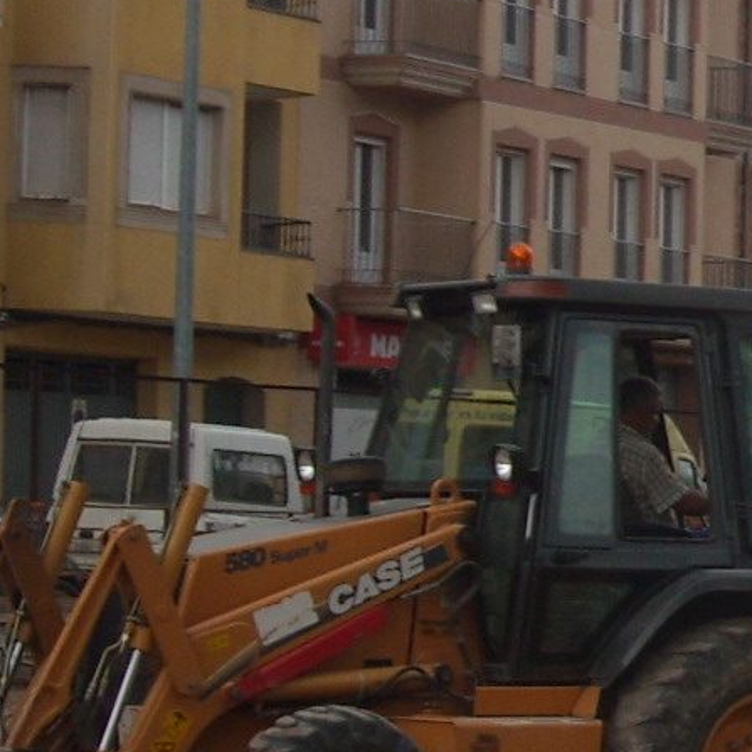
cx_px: 1385
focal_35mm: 178
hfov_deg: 9.3
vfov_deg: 9.8
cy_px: 379
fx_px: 4375
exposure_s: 1/478
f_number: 3.1
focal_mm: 7.1
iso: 64
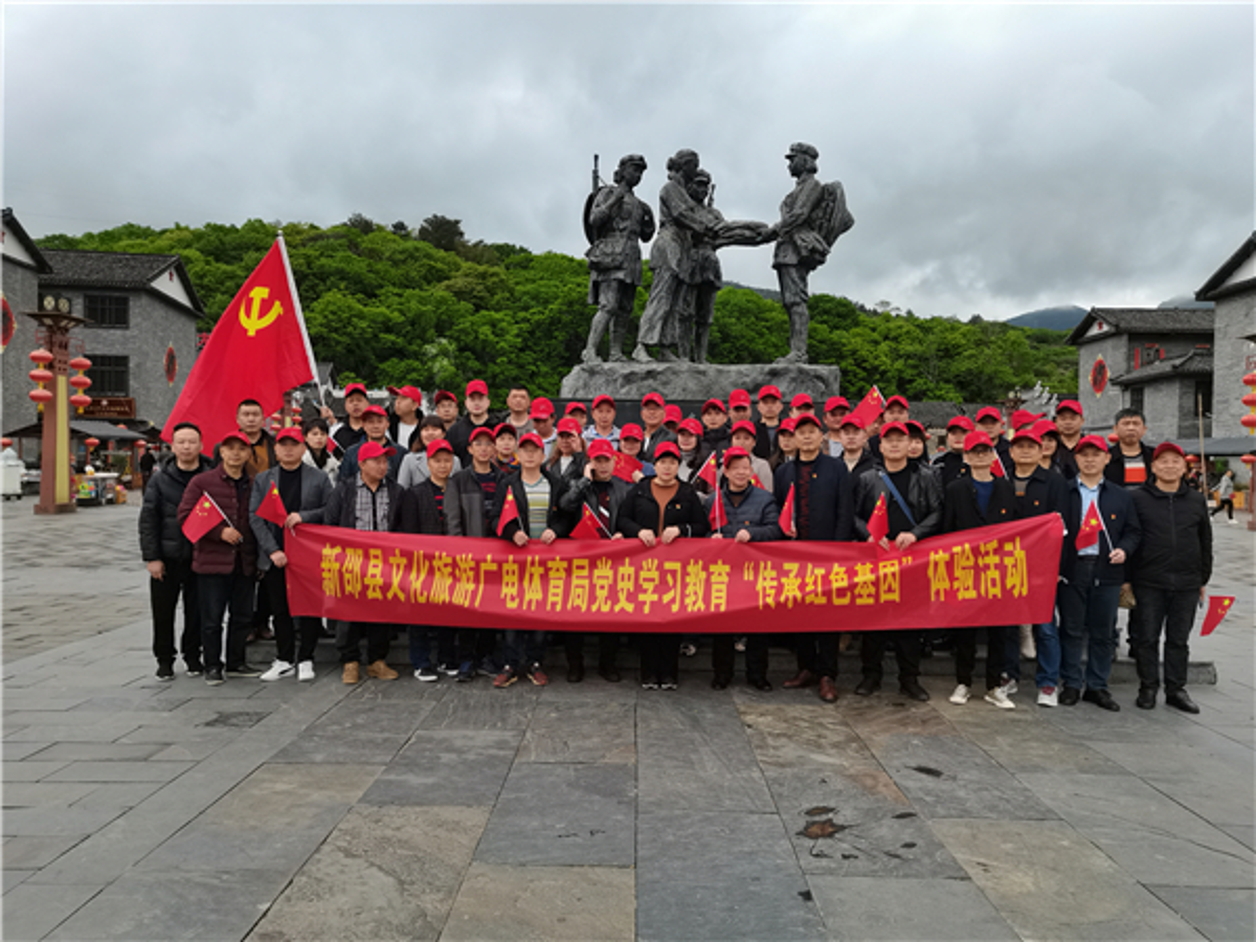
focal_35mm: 26
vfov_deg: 53.1
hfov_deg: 67.3
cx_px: 628
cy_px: 471
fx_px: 943
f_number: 1.8
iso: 50
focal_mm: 5.58
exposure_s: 1/705
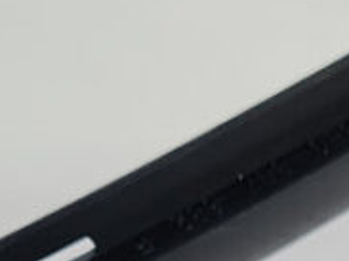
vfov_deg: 6.8
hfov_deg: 9.9
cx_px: 299
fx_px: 2005
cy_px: 775
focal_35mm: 199
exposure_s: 1/100
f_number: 1.8
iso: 160
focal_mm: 5.4
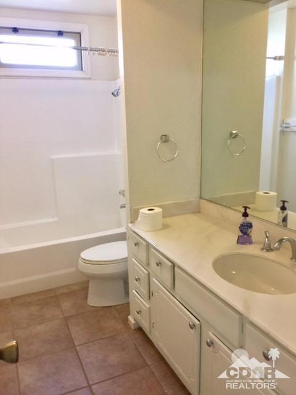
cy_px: 198
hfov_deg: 48.2
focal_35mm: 29
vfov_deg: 61.7
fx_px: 331
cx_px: 148
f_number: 2.2
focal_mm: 4.15
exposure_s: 1/15
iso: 80
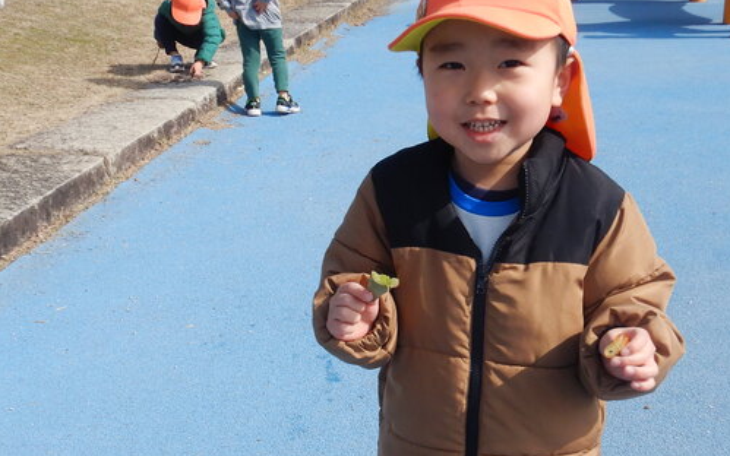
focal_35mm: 51
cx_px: 426
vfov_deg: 24.9
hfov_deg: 39.5
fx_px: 1015
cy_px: 364
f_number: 4.1
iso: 125
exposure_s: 1/800
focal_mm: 4.3
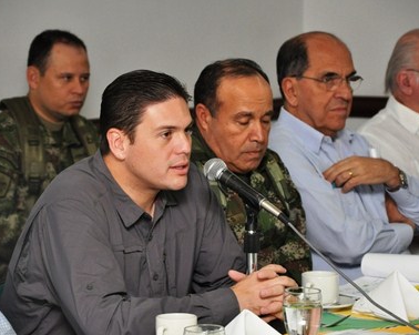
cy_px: 167
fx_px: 2226
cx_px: 210
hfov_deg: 10.8
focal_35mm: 180
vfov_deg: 8.6
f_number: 5.6
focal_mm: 105
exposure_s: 1/60
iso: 800
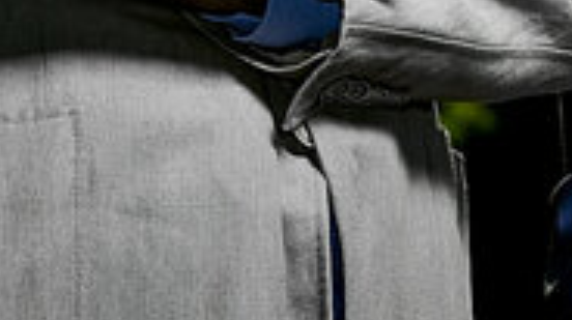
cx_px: 793
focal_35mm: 411
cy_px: -898
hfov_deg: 5.2
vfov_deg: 2.9
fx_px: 6226
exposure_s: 1/6
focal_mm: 60
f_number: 5
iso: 500
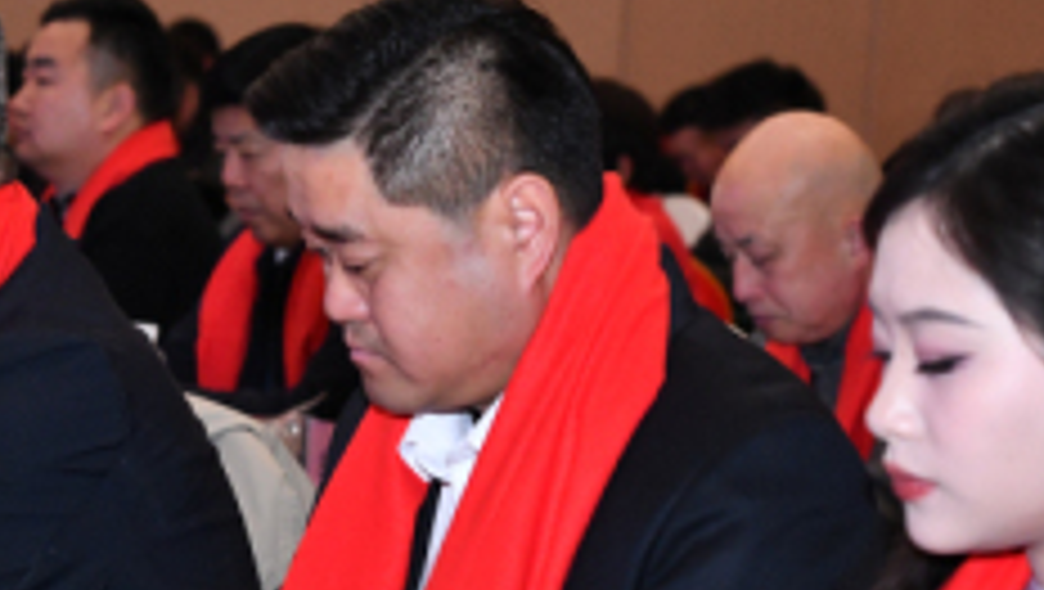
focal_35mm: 230
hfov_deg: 9.3
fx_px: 6373
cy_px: 349
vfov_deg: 5.3
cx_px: 225
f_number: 7.1
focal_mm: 85
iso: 1600
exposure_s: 1/160
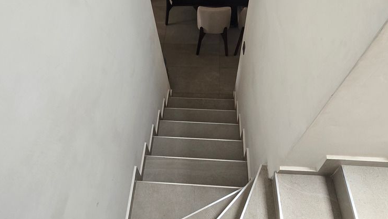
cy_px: 62
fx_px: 237
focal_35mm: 23
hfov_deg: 78.7
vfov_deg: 48.1
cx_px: 193
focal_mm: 2.2
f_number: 2.2
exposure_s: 1/60
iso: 80
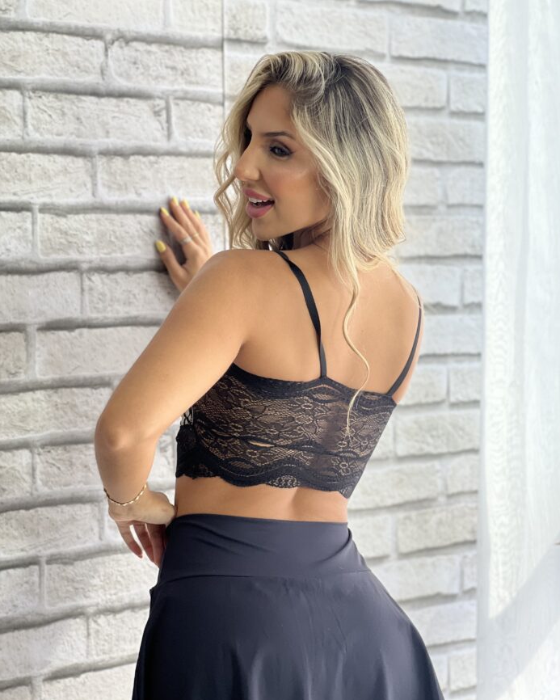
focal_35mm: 81
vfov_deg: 23.6
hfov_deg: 18.9
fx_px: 1678
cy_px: 363
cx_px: 281
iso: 64
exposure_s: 1/120
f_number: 2.8
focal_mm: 9
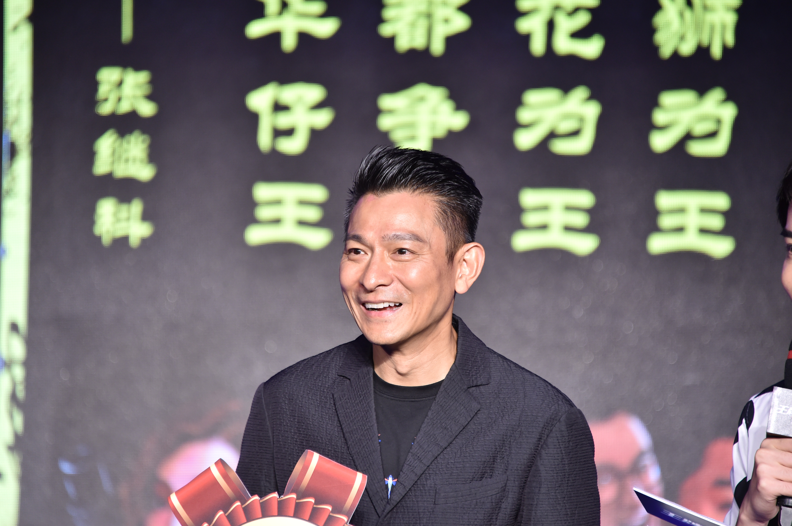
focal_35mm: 300
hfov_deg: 6.9
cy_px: 263
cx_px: 396
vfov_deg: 4.6
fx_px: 6593
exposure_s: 1/250
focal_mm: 300
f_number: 6.3
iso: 2000
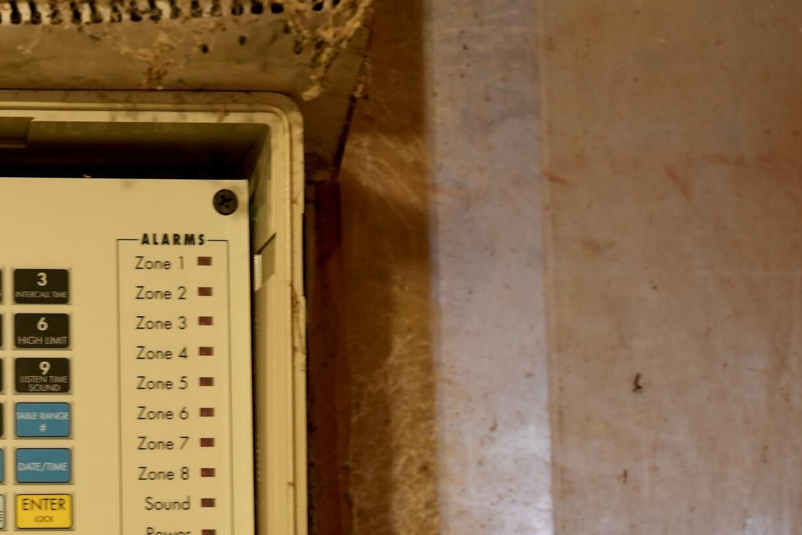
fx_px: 1894
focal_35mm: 85
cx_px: 81
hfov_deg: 23.3
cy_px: 579
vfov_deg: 15.7
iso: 1250
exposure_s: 1/20
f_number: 4
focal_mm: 35
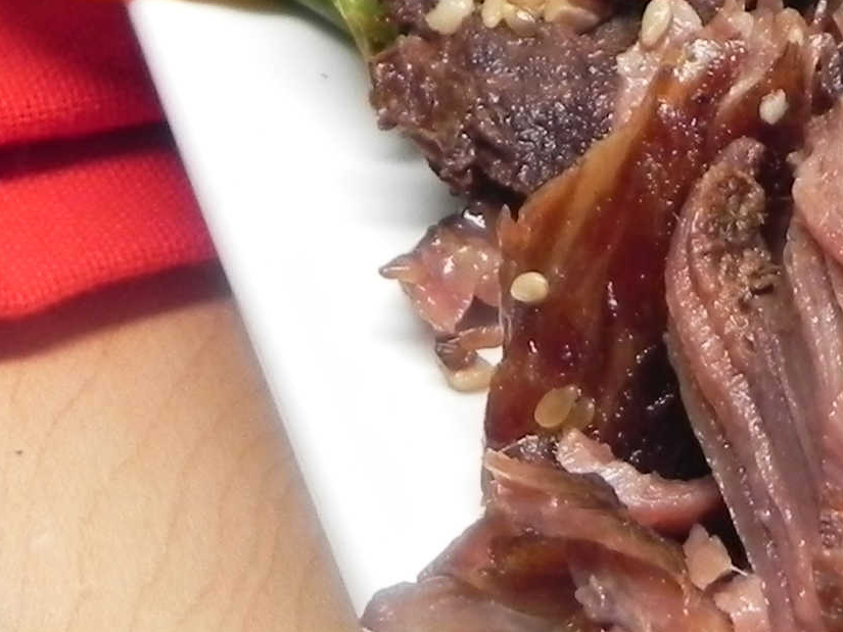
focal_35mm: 115
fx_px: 2801
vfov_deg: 12.7
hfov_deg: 16.2
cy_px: 668
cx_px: 1091
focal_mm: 4.6
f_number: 2.8
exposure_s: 1/30
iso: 170
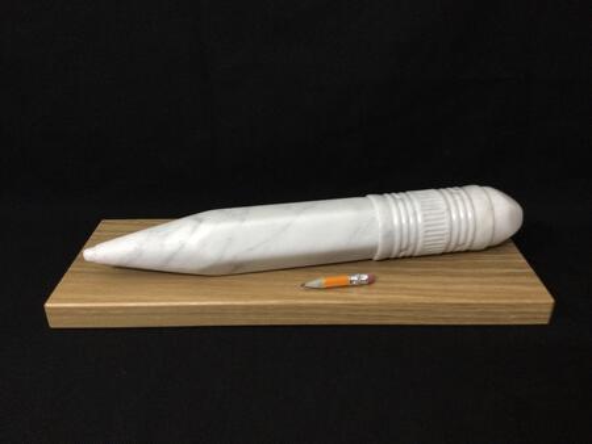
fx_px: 530
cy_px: 222
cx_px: 296
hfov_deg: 58.3
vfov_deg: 45.5
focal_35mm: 31
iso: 125
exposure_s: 1/33
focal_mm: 3.3
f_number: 2.4
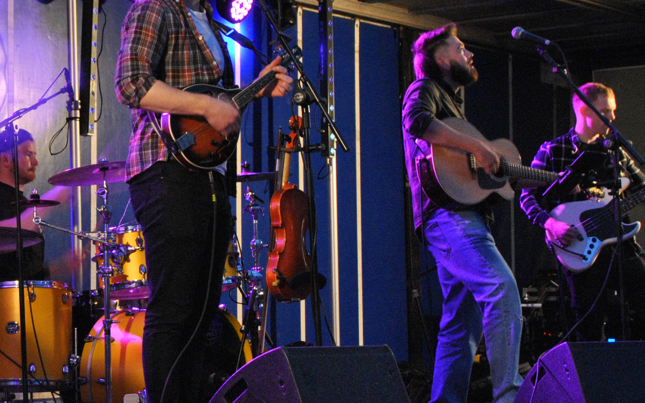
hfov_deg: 18.2
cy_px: 169
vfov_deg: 11.6
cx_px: 101
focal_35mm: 113
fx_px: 1987
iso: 800
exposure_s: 1/13
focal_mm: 38
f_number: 9
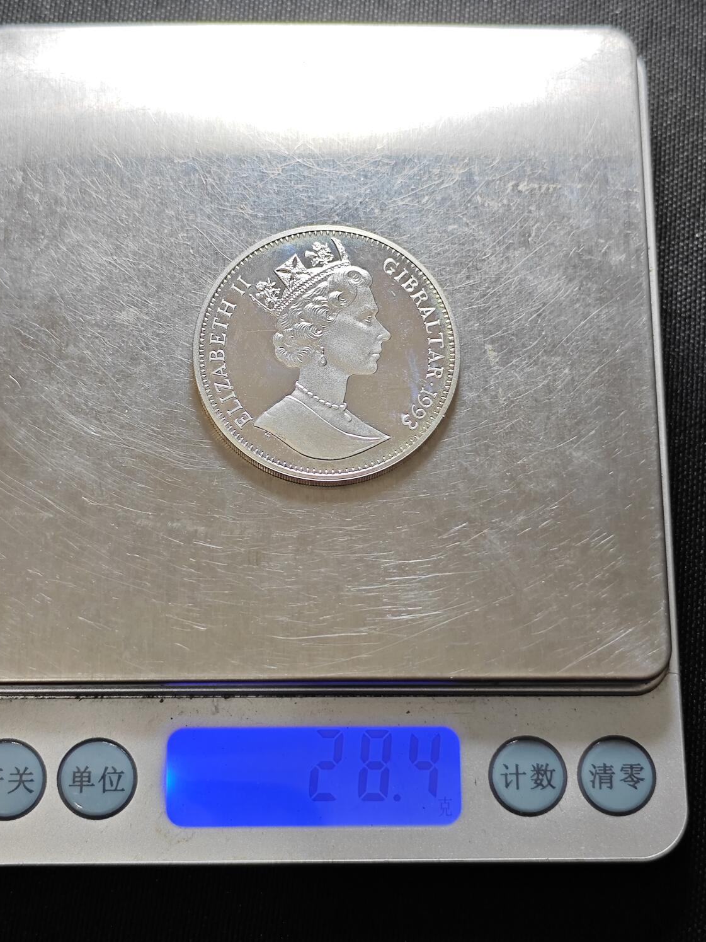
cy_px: 442
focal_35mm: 59
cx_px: 309
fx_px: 1605
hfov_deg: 24.8
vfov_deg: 32.7
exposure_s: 1/71
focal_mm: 5.84
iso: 80
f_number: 1.6
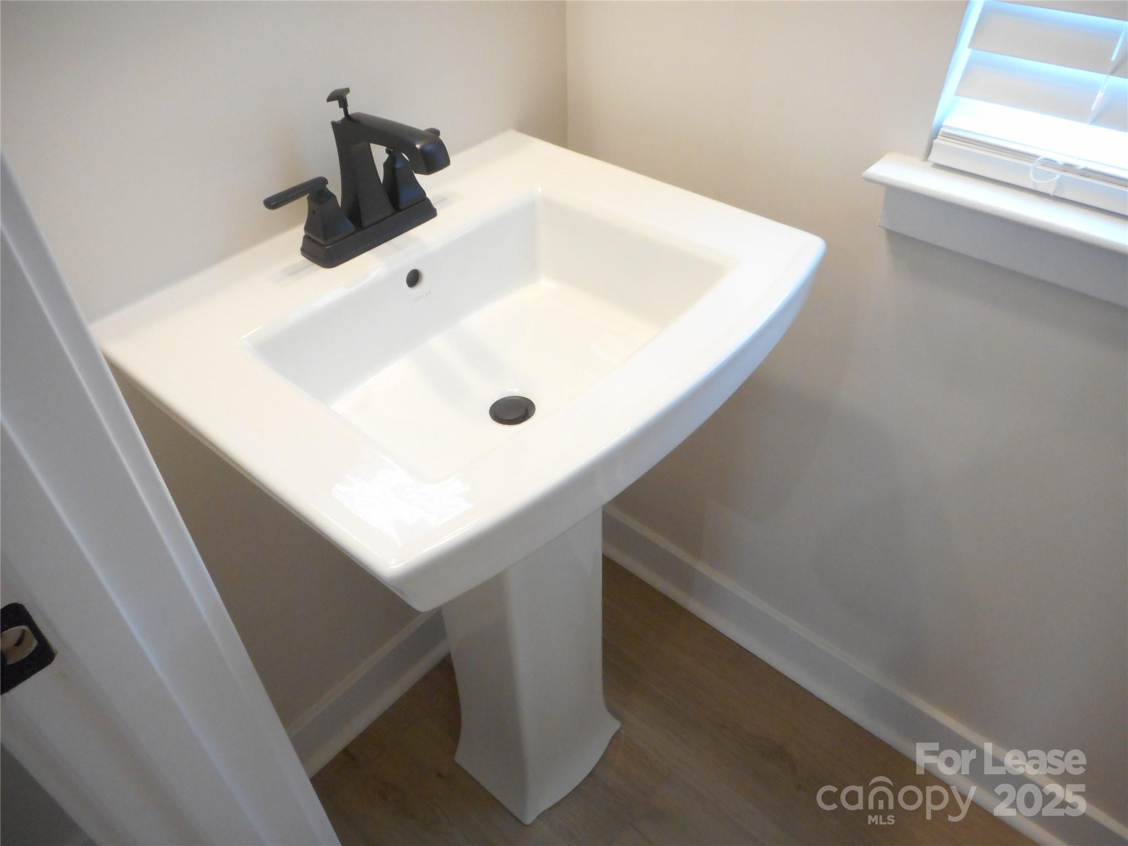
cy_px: 423
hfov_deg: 69.4
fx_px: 815
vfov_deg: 54.9
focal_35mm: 25
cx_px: 564
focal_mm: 4.5
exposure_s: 1/30
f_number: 3.7
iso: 320
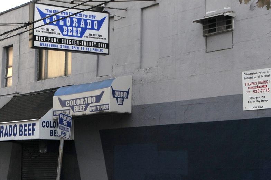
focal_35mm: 94
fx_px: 707
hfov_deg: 21.7
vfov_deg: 14.4
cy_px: 38
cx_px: 116
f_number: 6.3
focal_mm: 24
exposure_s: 1/160
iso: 200
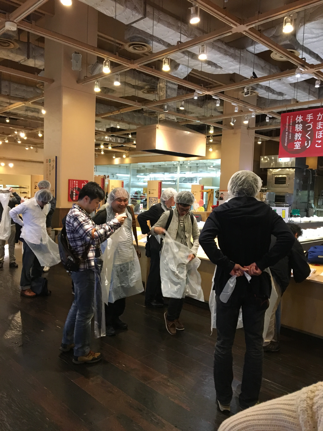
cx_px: 162
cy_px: 216
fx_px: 361
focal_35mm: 29
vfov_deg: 61.7
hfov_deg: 48.2
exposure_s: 1/30
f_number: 2.2
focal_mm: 4.15
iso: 200
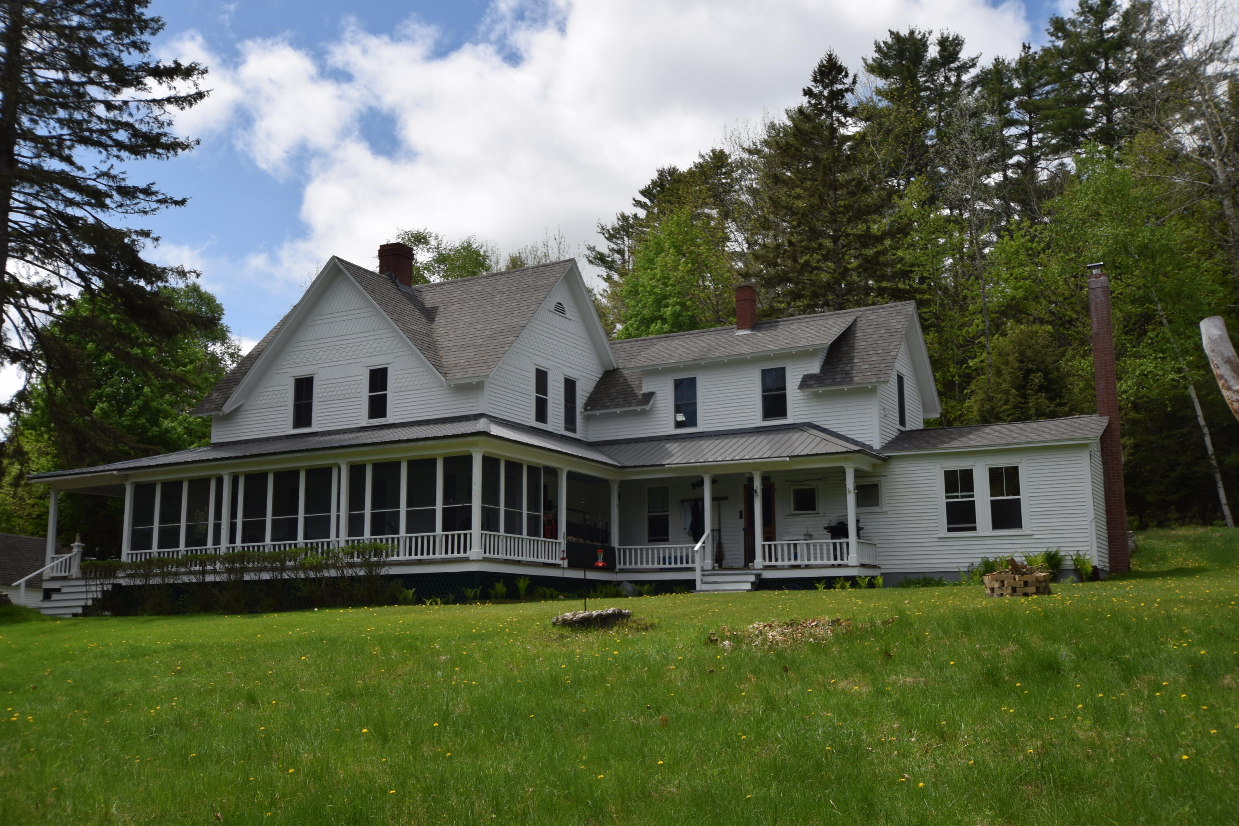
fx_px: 1239
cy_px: 413
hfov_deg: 53.1
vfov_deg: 36.9
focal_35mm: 36
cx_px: 620
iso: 100
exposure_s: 1/200
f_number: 10
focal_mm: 24
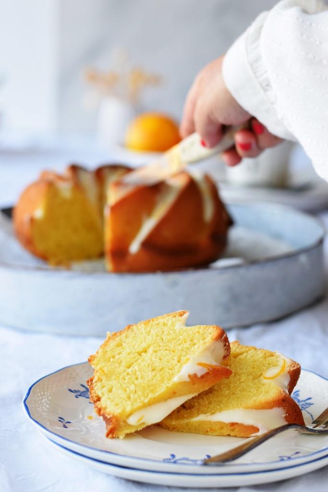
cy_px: 246
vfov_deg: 27.0
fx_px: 1025
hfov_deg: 18.2
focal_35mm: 75
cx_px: 164
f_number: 3.5
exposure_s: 1/80
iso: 200
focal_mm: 50
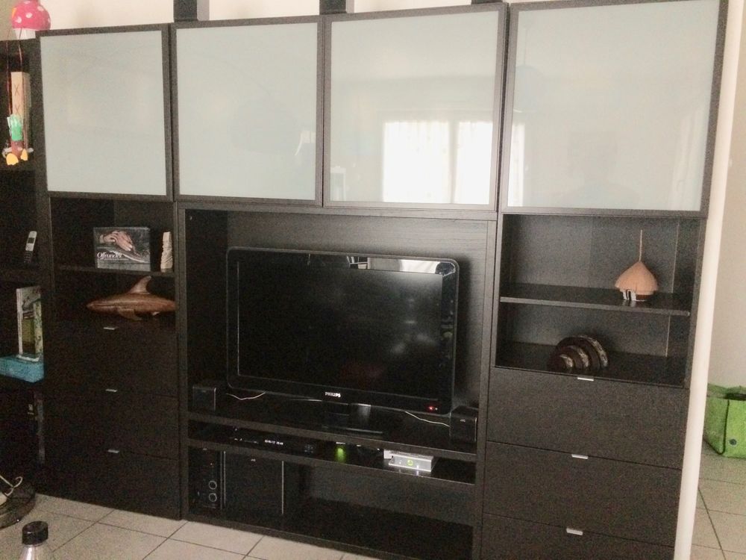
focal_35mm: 29
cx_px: 373
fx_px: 625
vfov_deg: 48.2
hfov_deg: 61.7
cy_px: 280
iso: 640
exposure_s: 1/17
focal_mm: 4.15
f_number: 2.2
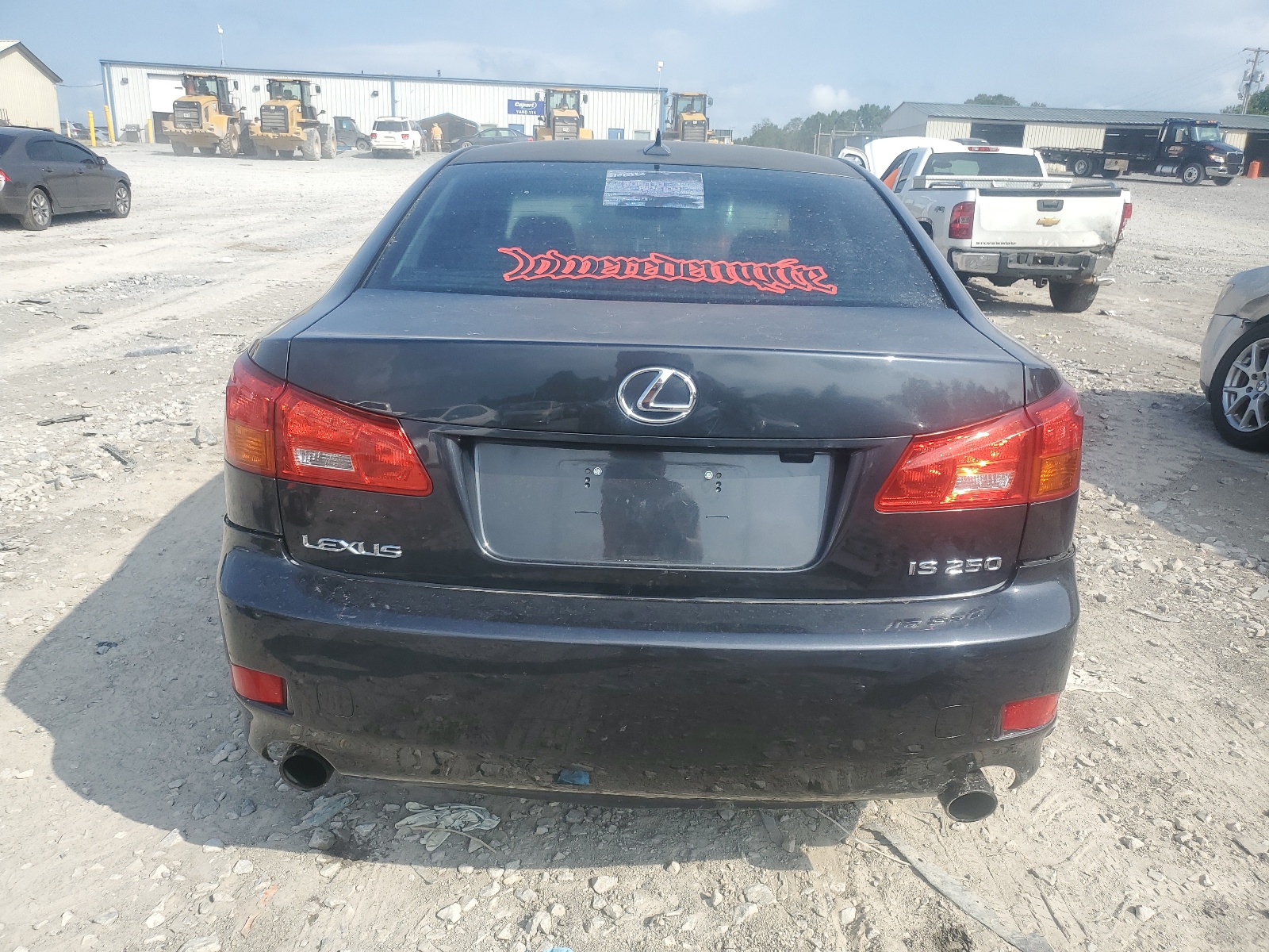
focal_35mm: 26
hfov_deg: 67.3
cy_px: 476
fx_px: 953
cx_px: 634
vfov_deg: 53.1
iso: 50
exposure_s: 1/2500
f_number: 1.5
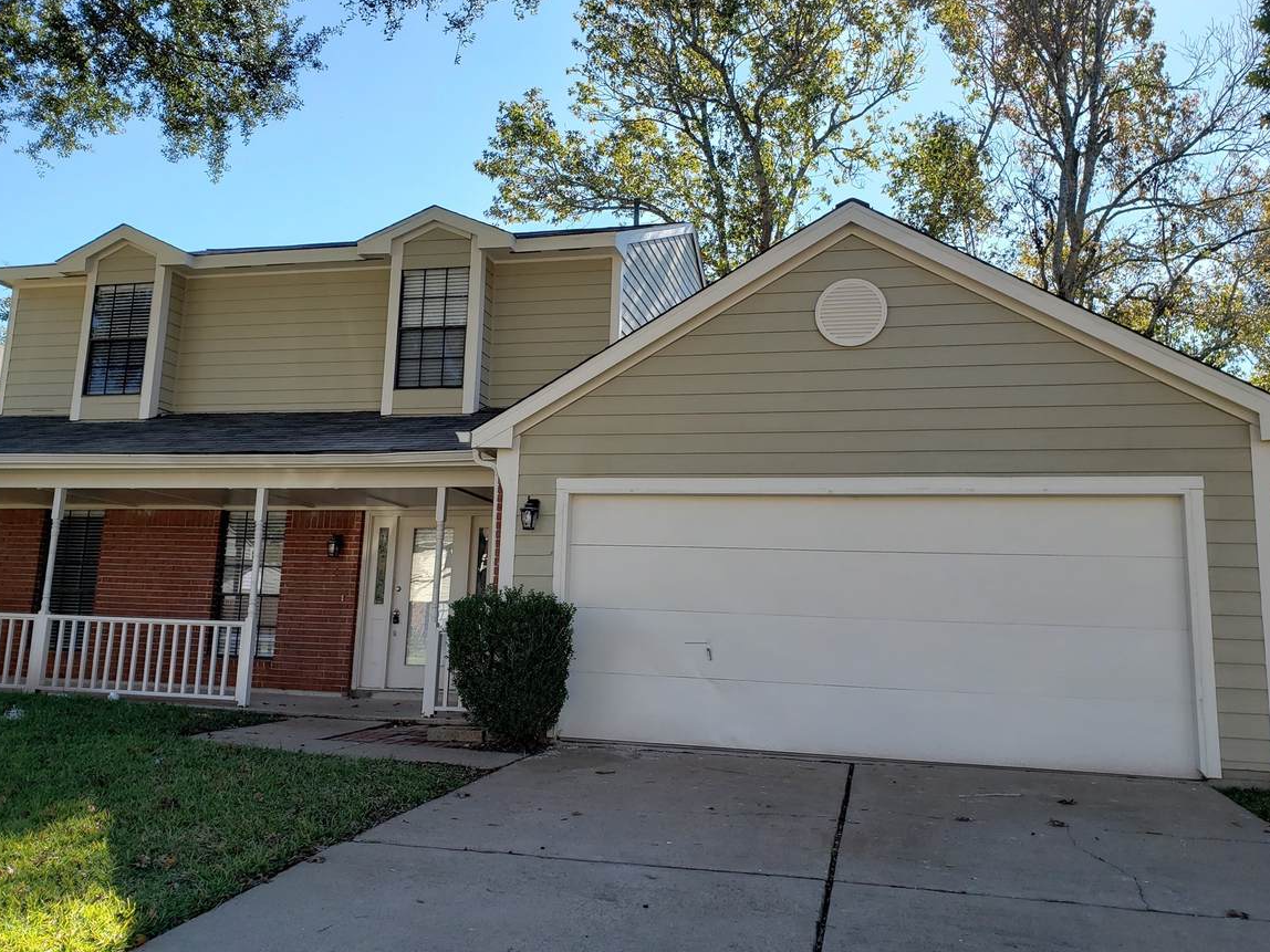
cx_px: 605
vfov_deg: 48.2
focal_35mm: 29
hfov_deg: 61.6
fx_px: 1064
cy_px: 457
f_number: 2.4
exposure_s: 1/785
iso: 50
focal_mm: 4.3
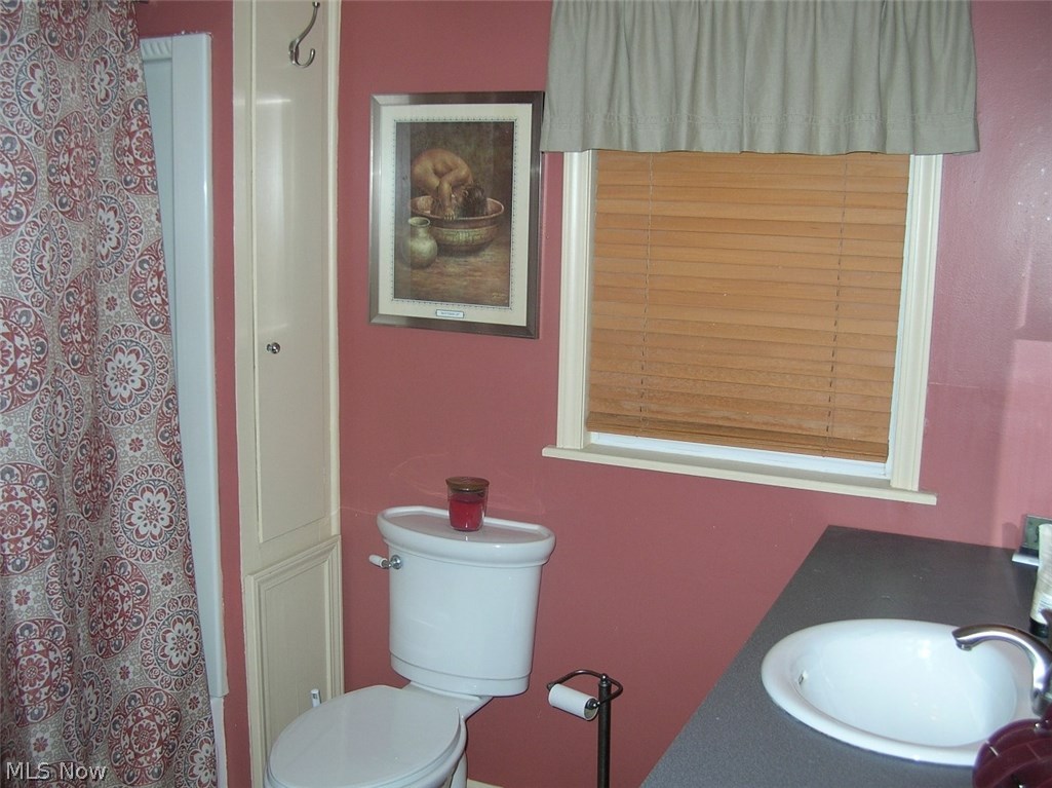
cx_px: 526
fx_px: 1093
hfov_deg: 51.4
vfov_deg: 39.6
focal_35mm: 36
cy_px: 394
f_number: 2.7
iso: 50
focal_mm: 6
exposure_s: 1/60.1
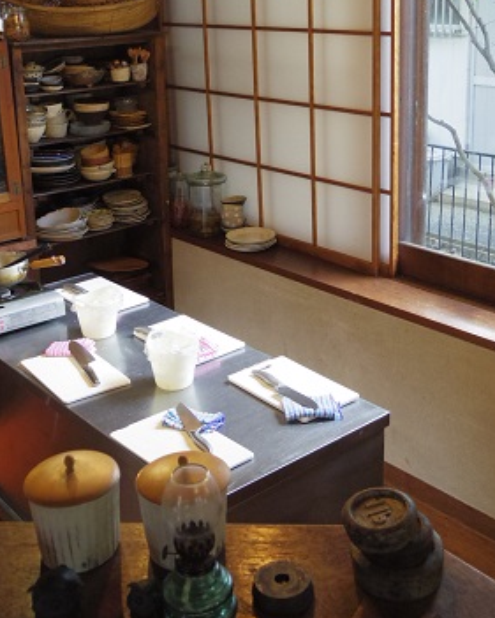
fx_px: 824
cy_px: 194
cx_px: 252
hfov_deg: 33.4
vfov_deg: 40.5
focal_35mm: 45
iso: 500
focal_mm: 5
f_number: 2.8
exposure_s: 1/50
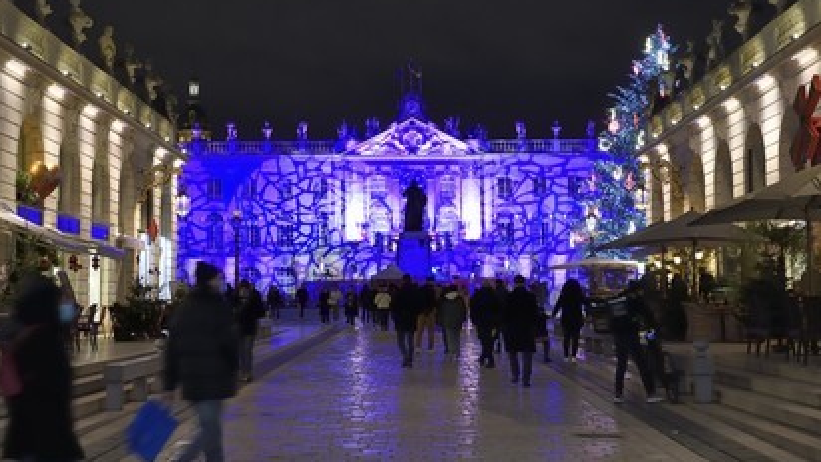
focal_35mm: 62
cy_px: 187
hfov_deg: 33.8
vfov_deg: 19.4
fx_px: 1350
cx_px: 410
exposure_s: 1/13
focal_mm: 58
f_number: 6.3
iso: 1600
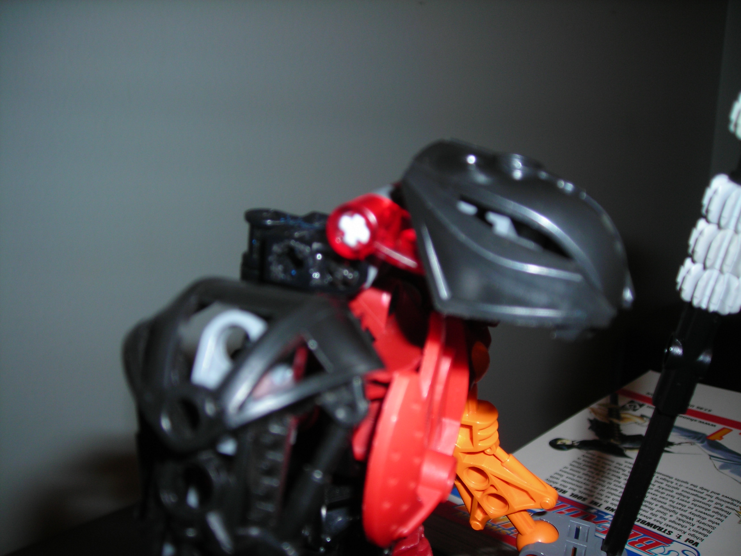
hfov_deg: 49.0
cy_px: 278
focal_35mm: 38
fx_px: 813
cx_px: 370
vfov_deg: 37.7
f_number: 3.2
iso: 50
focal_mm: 6.3
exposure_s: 1/60.1
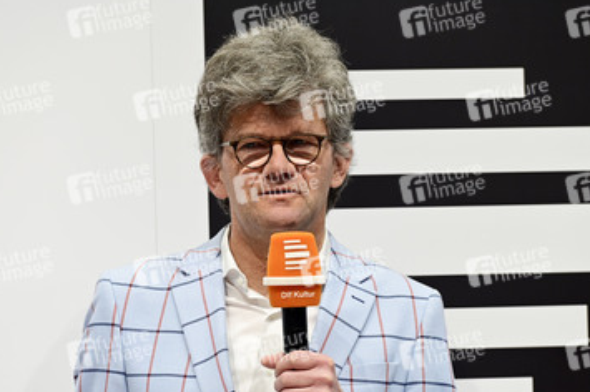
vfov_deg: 5.4
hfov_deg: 8.1
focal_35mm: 254
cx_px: 298
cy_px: 226
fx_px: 4159
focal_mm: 200
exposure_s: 1/320
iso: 1250
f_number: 5
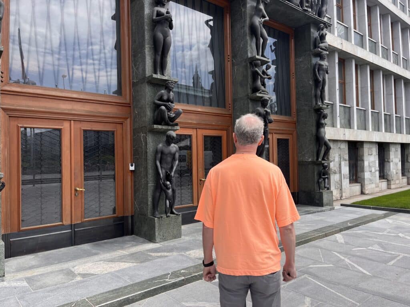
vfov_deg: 53.1
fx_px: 308
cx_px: 205
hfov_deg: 67.3
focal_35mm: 26
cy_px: 154
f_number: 1.6
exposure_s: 1/2062
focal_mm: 5.1
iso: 50
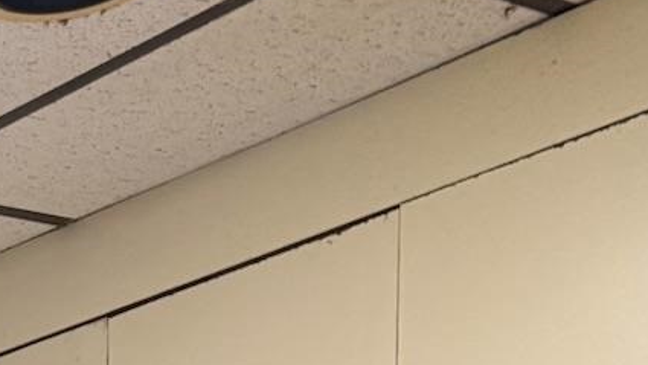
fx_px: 2165
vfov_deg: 7.2
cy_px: 1446
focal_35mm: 126
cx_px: -485
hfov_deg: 15.0
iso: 200
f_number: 1.78
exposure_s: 1/60
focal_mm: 6.76
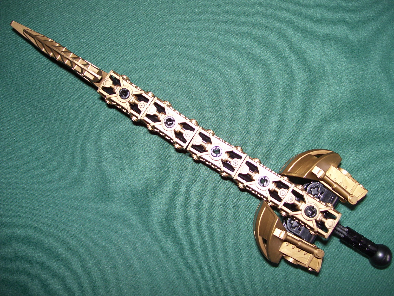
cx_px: 197
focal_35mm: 36
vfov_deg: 39.7
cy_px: 148
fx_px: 410
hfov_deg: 51.4
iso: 80
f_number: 2.7
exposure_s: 1/60
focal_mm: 6
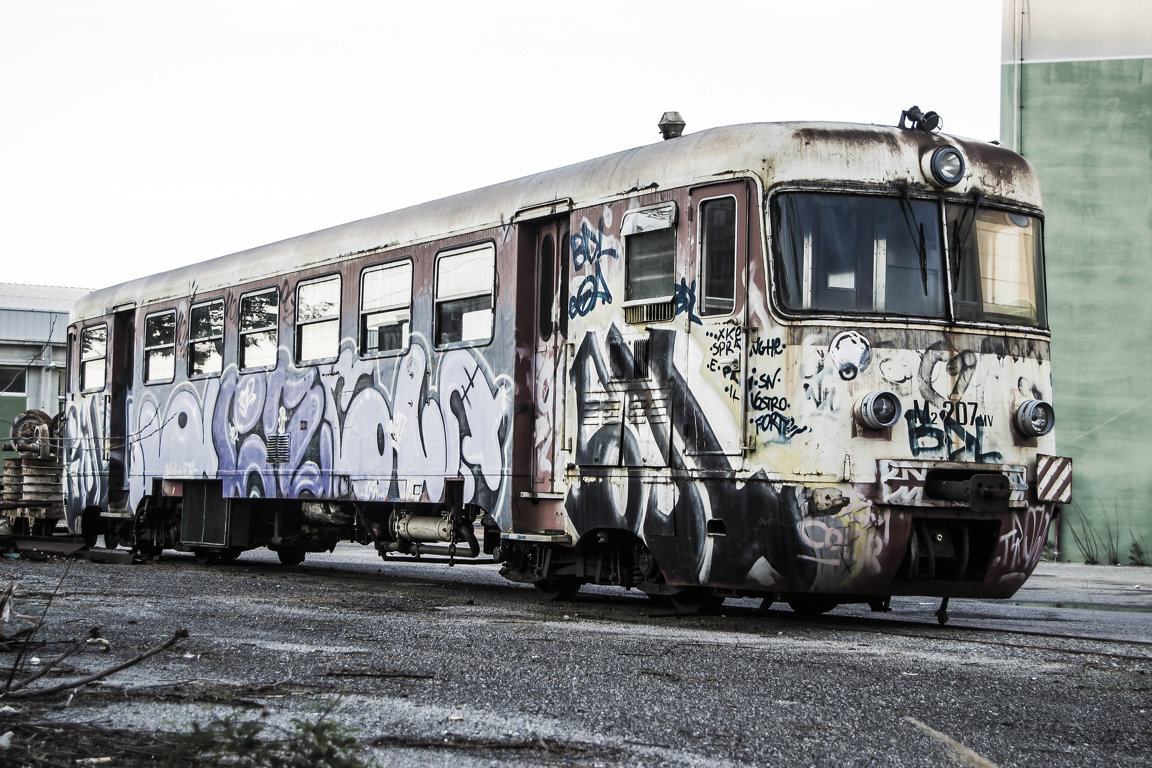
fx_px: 2160
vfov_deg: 20.2
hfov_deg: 29.9
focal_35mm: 68
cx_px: 576
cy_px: 384
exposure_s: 1/60
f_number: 5.3
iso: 100
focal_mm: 45
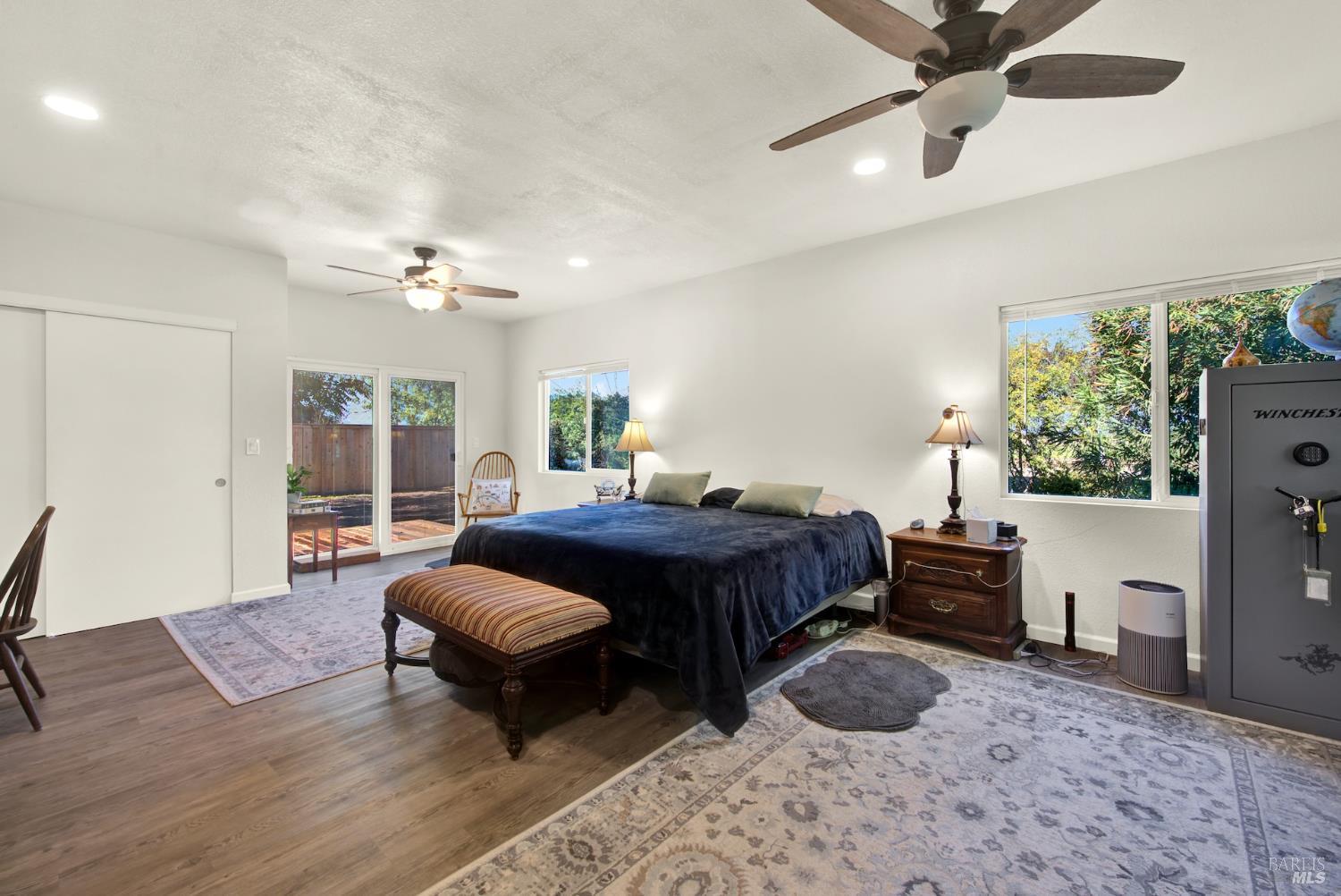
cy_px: 448
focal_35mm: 14
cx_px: 670
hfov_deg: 104.2
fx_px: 522
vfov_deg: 81.3
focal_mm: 14
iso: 100
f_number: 14
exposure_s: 1/5
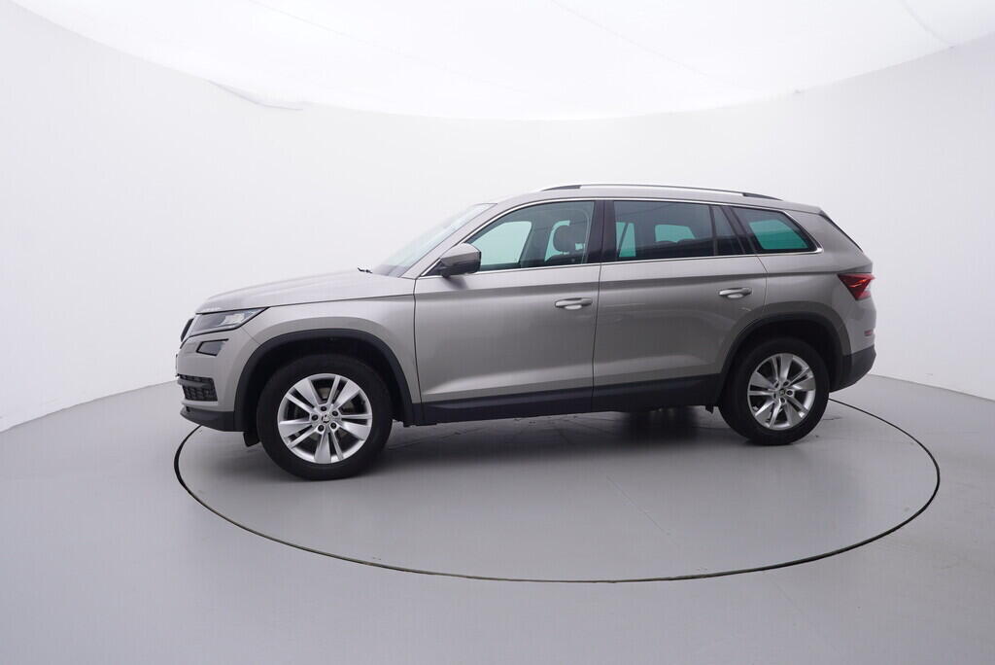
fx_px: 622
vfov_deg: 56.2
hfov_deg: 77.3
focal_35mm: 22
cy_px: 332
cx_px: 498
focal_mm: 15
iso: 200
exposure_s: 1/80
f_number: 5
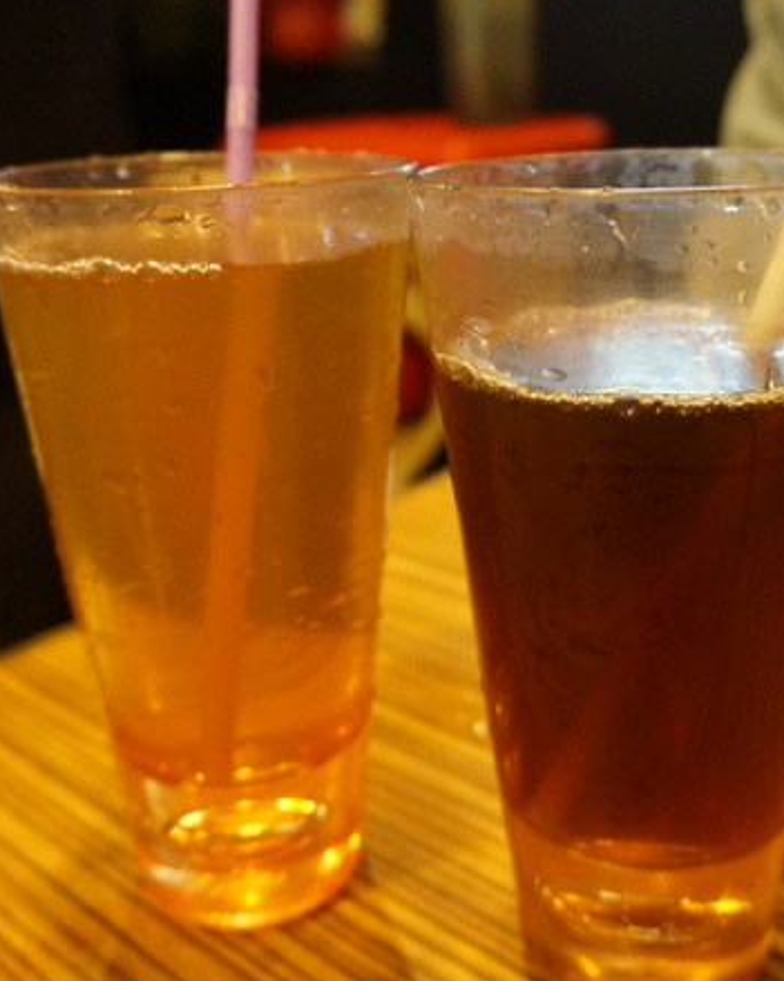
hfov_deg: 36.4
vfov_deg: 44.6
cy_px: 404
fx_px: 1190
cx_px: 434
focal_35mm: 41
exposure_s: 1/60
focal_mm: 20
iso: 3200
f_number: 4
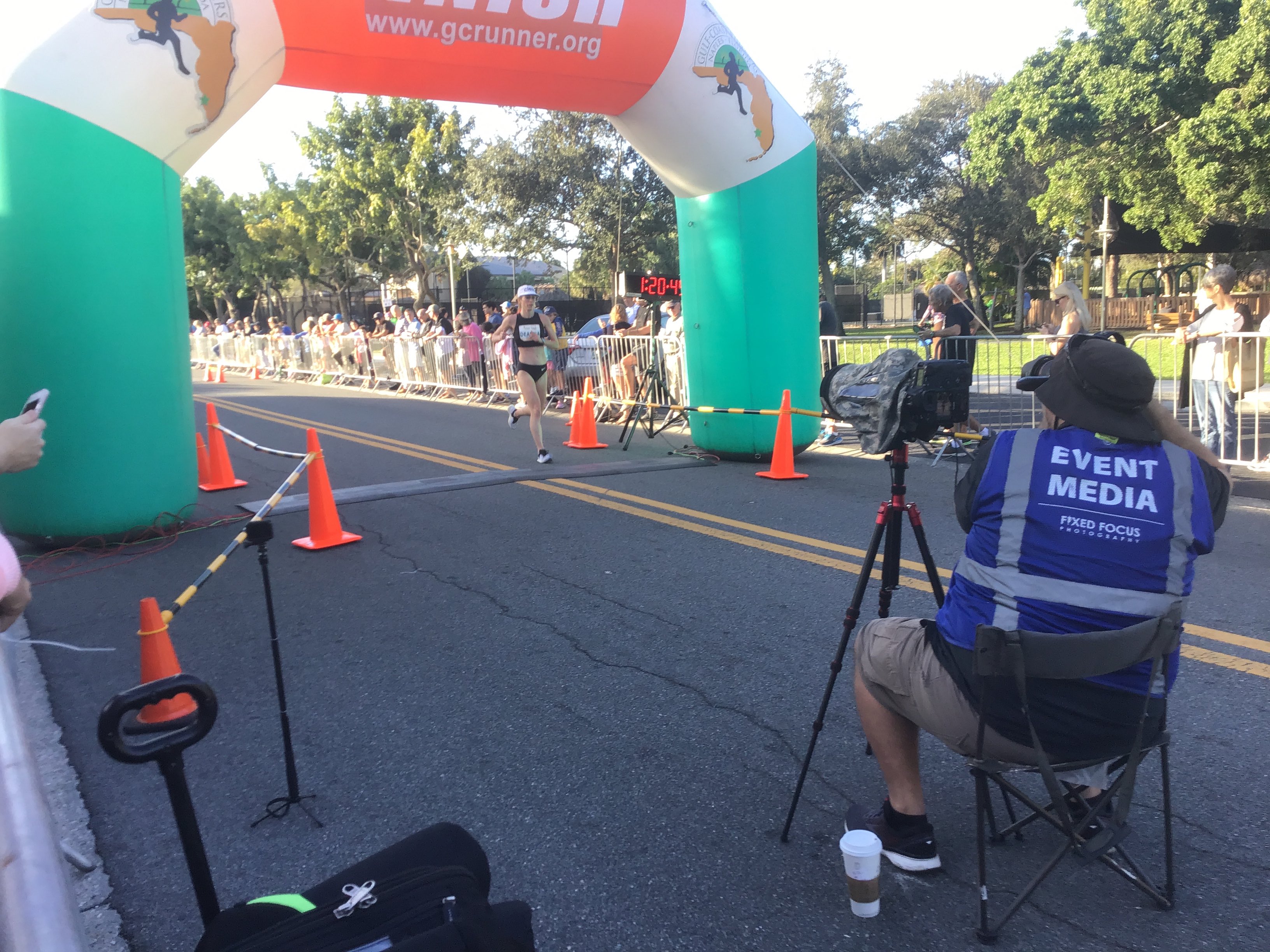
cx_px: 635
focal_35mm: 31
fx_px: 1137
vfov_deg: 45.4
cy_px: 476
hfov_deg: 58.4
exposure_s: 1/120
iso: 25
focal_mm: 3.3
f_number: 2.4
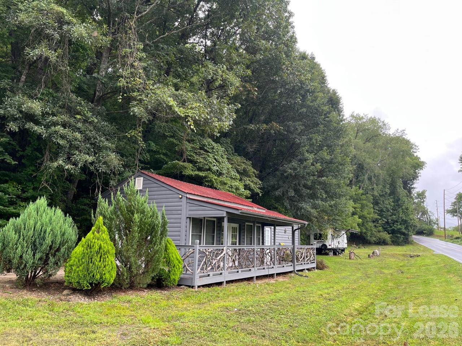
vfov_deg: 53.1
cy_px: 173
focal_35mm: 26
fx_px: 347
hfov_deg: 67.3
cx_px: 231
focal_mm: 5.1
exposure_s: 1/166
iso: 50
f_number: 1.6
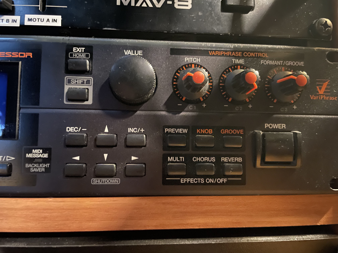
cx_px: 169
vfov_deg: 53.1
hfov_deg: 67.3
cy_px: 126
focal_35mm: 26
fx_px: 254
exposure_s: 1/8
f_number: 1.6
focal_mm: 4.2
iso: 2000
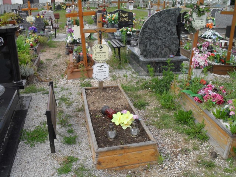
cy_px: 88
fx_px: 239
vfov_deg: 40.7
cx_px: 118
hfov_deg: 52.6
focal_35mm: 35
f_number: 8.4
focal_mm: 6.3
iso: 100
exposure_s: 1/90
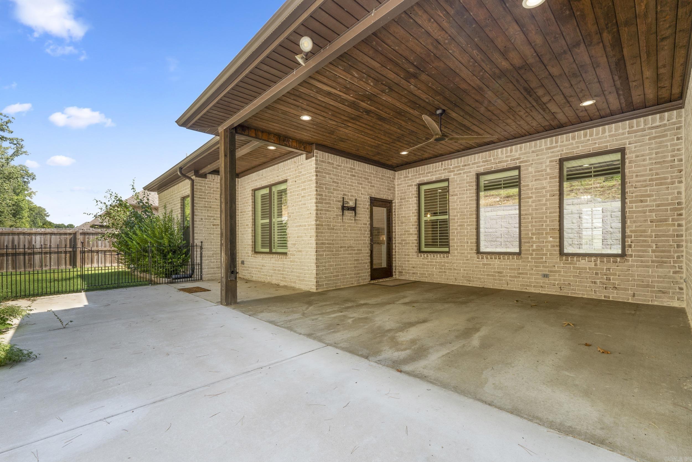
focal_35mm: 15
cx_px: 346
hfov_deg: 100.4
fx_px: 288
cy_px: 231
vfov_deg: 77.3
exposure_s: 1/50
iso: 200
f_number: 9
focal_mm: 10
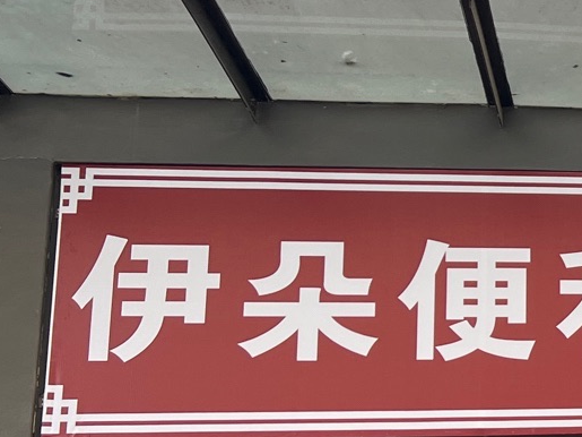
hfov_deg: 16.3
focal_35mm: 101
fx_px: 1698
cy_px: 396
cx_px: 1051
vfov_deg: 14.5
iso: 40
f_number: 1.5
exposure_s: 1/224
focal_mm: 5.7
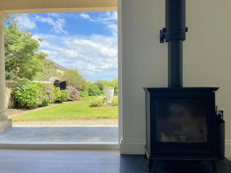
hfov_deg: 69.4
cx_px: 116
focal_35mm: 25
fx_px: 167
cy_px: 86
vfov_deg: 54.9
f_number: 1.6
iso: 50
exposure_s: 1/1387
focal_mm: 5.1
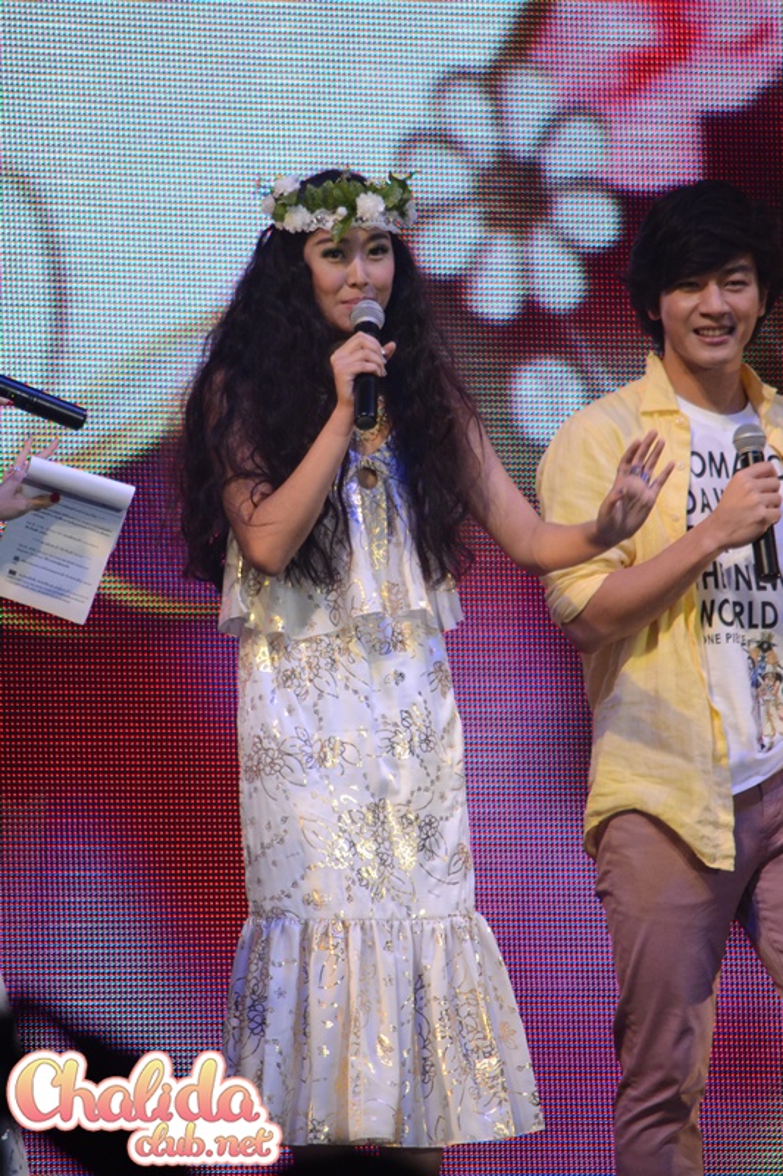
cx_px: 392
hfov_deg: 3.1
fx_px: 14686
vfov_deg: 4.6
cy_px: 588
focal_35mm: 450
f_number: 5.6
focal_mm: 300
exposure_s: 1/160
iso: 1600
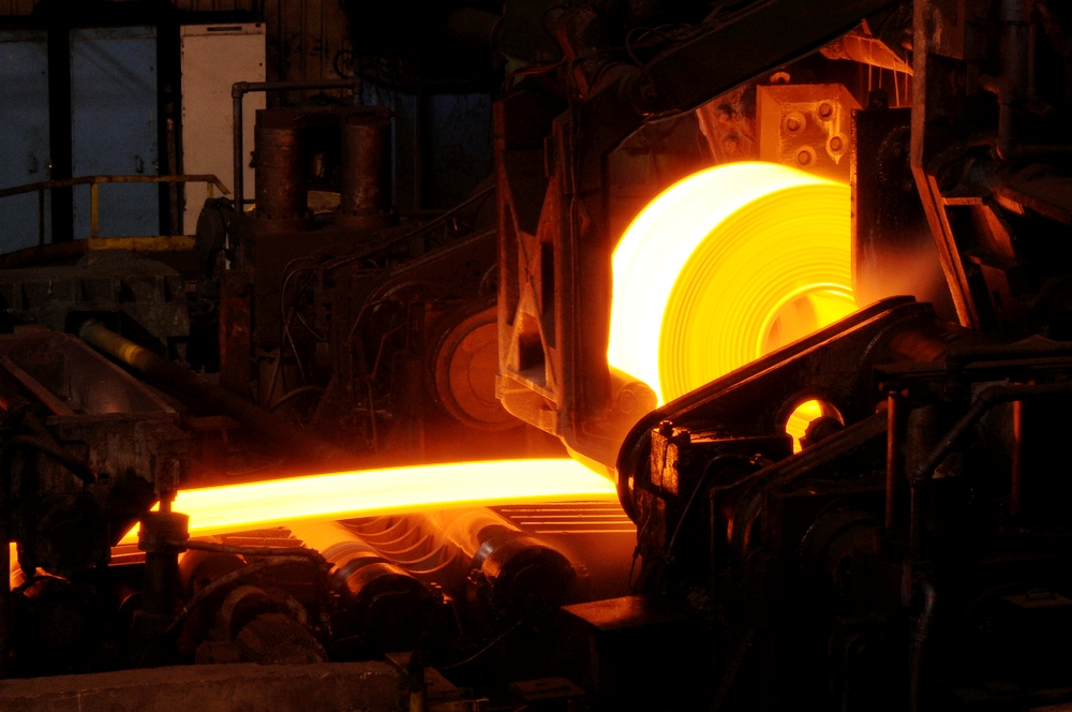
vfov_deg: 16.5
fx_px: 2453
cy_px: 356
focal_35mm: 82
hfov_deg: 24.6
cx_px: 536
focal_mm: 55
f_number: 20
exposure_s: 1/2
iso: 400
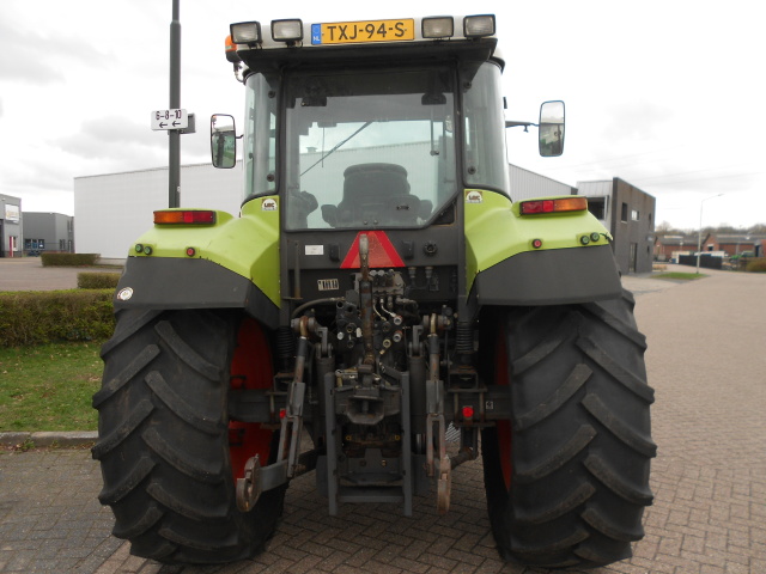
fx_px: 575
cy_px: 287
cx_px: 383
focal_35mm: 26
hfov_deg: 67.3
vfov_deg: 53.1
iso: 80
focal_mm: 4.6
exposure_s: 1/160
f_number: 3.2
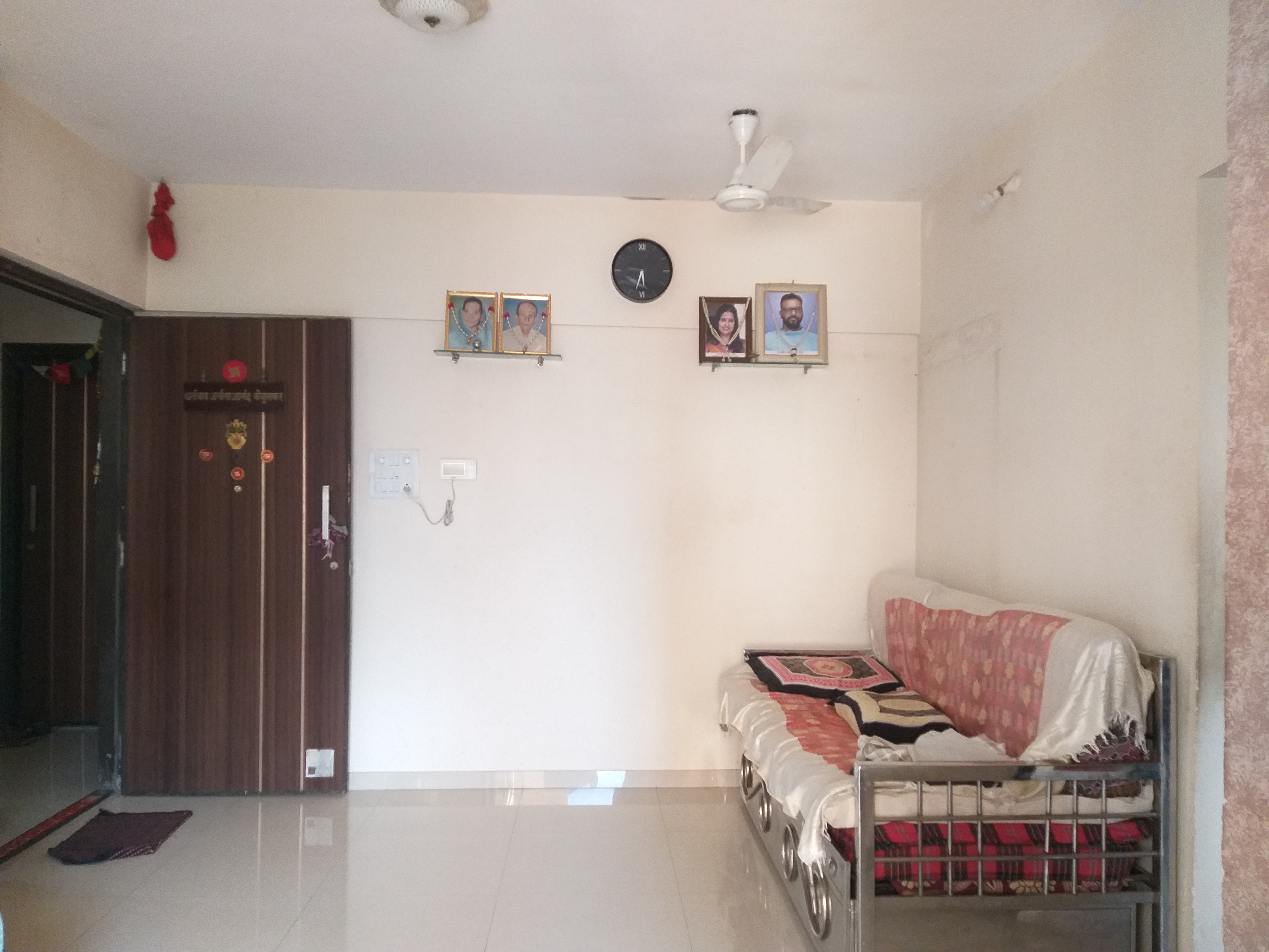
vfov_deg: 53.1
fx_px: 953
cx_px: 634
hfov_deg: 67.3
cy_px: 476
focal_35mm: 26
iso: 160
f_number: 1.7
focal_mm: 3.93
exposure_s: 1/33
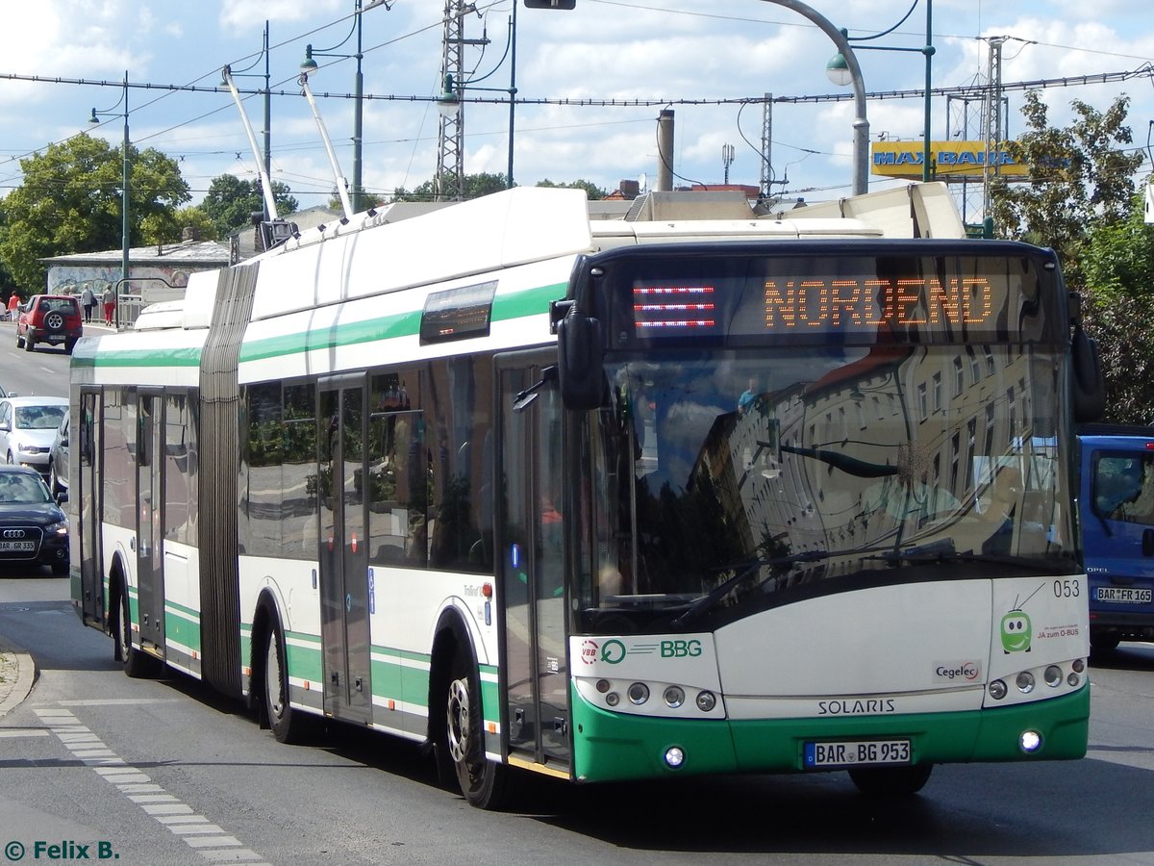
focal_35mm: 93
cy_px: 433
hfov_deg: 21.1
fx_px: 3100
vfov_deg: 15.9
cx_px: 577
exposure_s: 1/800
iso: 125
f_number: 4.4
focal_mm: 16.6
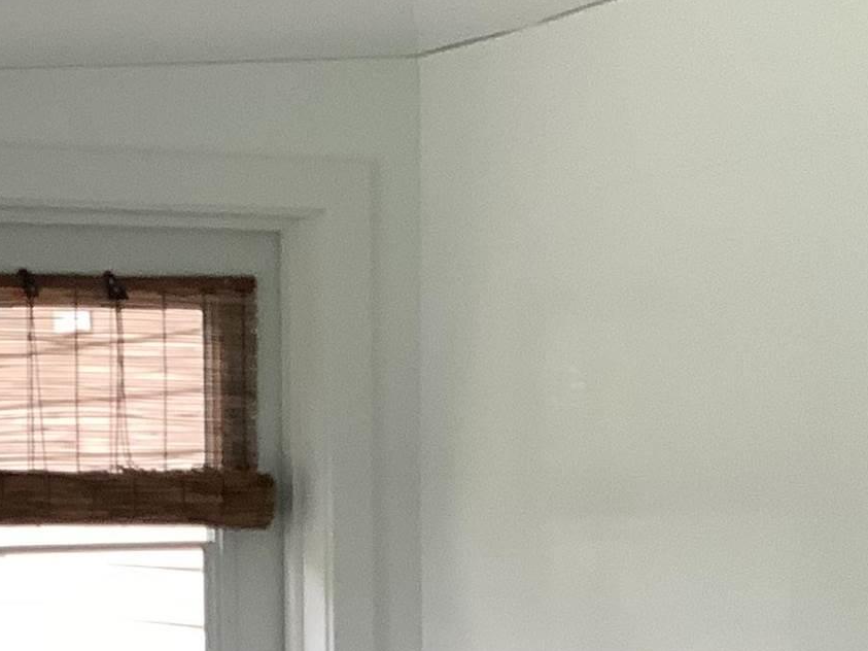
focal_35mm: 113
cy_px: 829
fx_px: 2833
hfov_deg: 17.4
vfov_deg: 12.7
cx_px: 323
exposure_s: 1/120
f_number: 2.4
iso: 80
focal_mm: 3.3
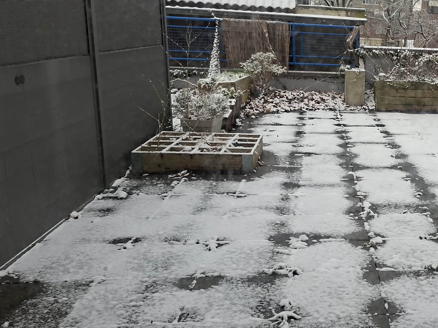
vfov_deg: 34.3
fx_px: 531
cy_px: 156
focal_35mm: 42
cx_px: 397
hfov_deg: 41.2
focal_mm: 5.5
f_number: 1.8
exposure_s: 1/179
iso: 50
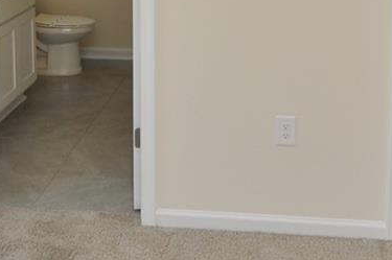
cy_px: -11
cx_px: 194
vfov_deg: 20.4
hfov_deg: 31.5
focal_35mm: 64
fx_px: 696
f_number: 5.6
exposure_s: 1/125
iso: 280
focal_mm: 10
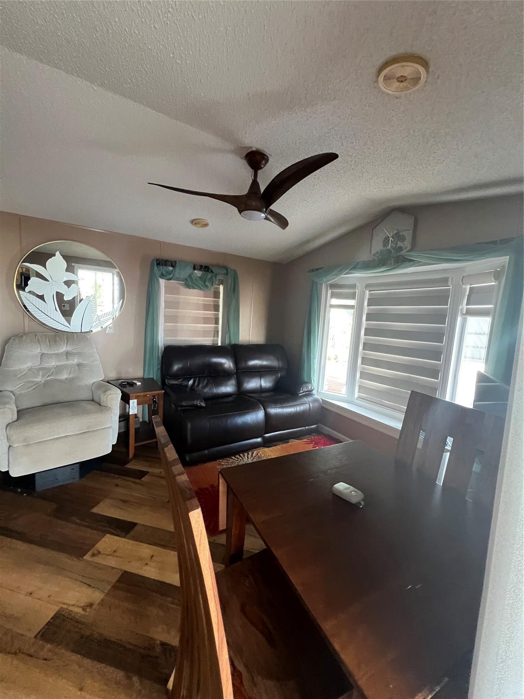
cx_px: 262
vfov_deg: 106.2
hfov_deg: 89.9
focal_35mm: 13
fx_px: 262
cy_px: 350
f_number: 1.8
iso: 640
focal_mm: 1.57
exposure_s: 1/60
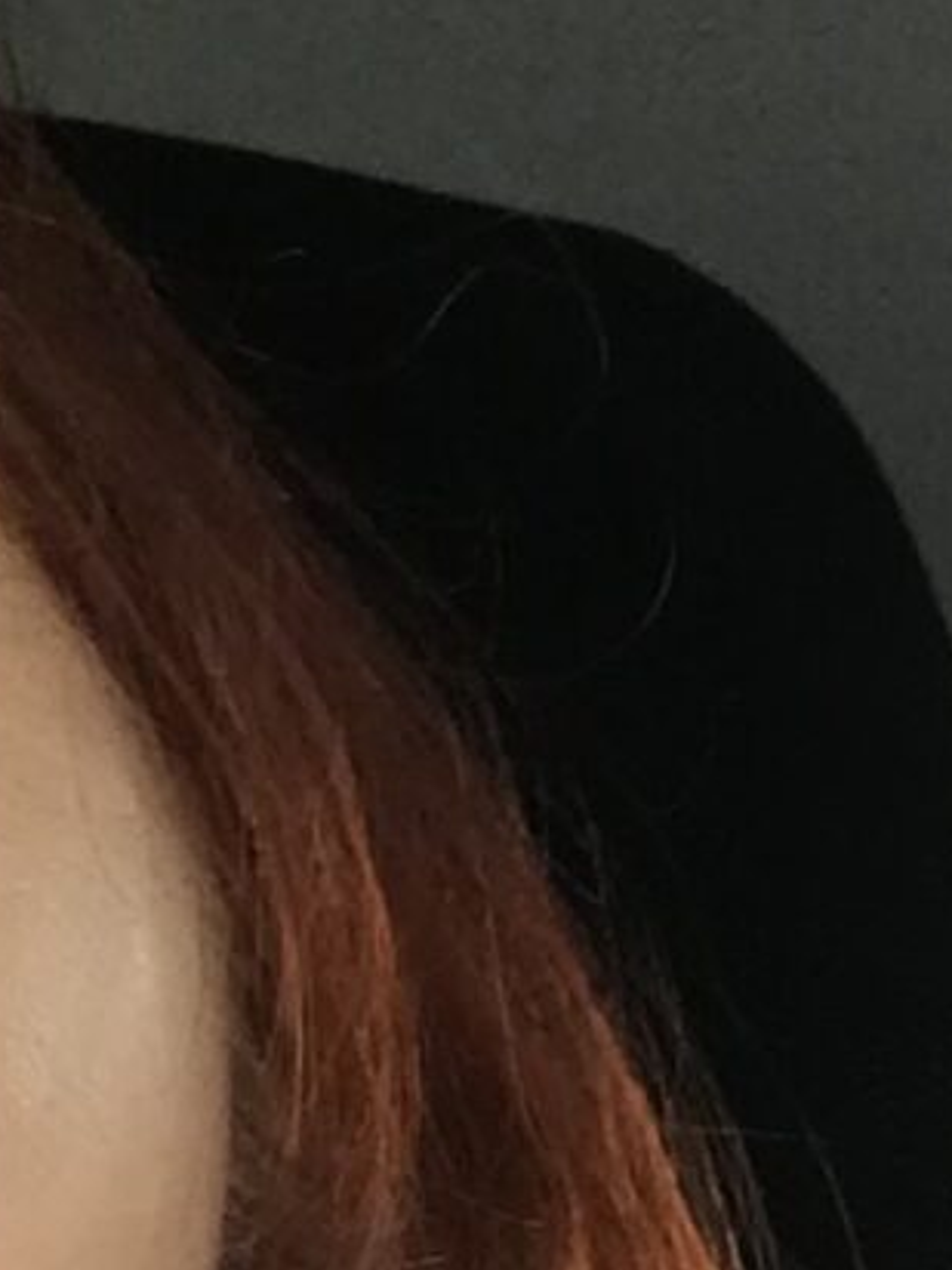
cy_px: 2555
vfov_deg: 9.3
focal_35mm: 199
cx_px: -975
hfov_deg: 7.2
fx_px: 7297
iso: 32
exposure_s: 1/50
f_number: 2.2
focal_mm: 2.87
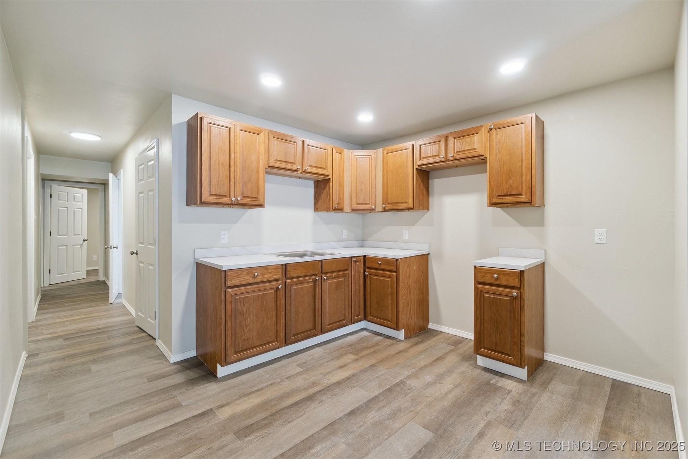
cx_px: 344
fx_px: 287
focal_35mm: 15
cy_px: 230
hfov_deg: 100.4
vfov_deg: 77.3
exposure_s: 1/20
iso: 200
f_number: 6.3
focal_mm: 10
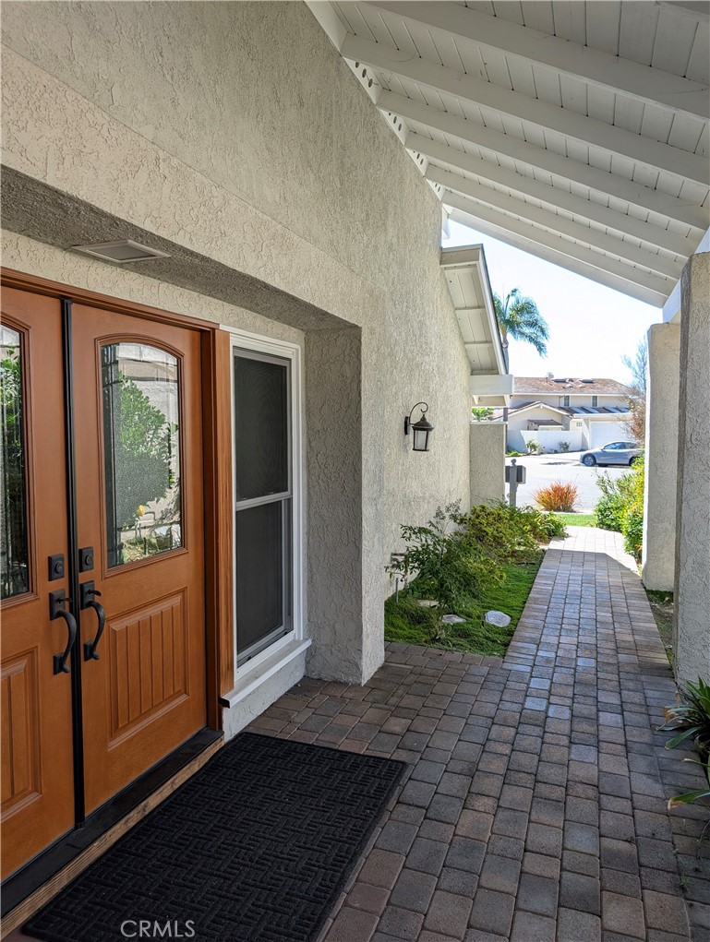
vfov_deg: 71.5
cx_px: 355
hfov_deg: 56.9
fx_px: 655
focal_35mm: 24
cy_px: 471
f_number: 1.68
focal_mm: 6.9
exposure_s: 1/221
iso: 17
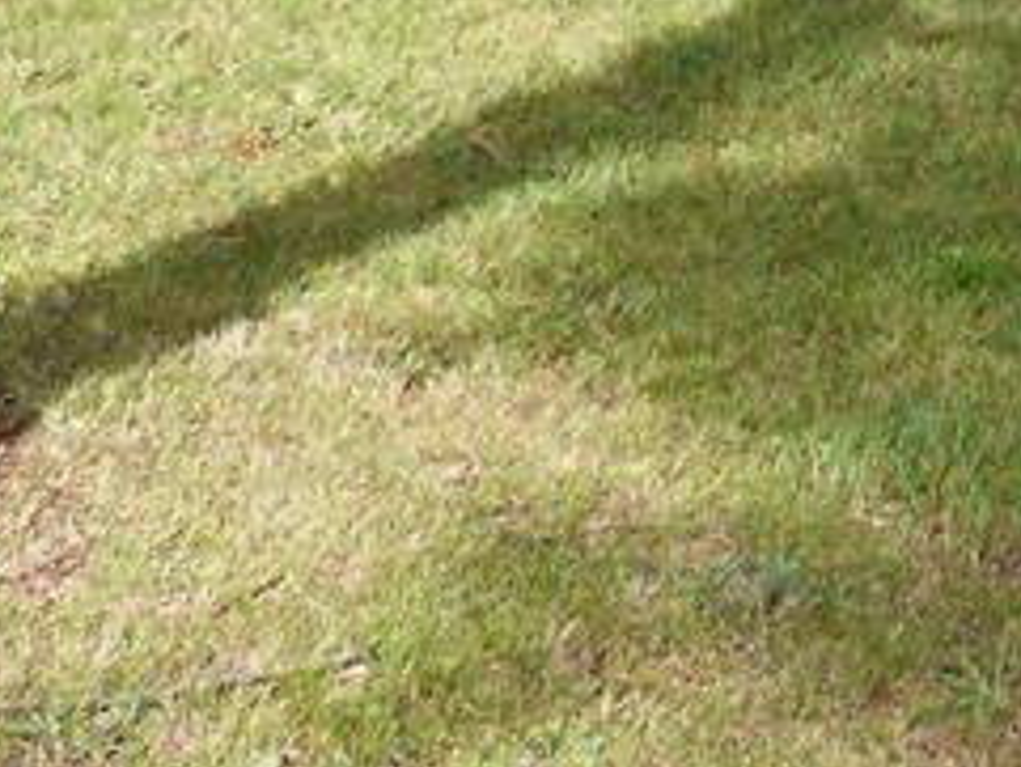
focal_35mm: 85
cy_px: -754
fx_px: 2508
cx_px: 1771
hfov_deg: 18.6
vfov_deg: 14.5
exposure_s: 1/500
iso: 100
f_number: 2.8
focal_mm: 3.58
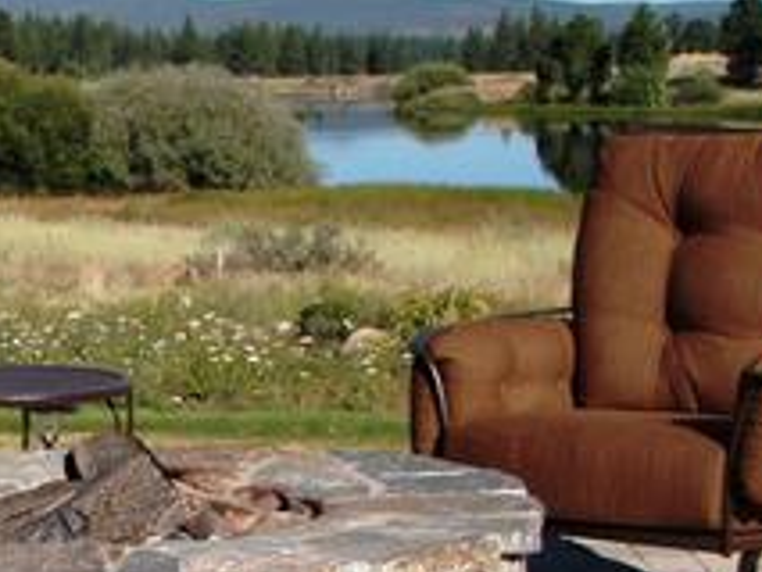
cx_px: 14
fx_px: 2511
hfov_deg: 16.9
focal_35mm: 114
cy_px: 508
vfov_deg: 12.9
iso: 80
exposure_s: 1/800
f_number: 4.5
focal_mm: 6.7
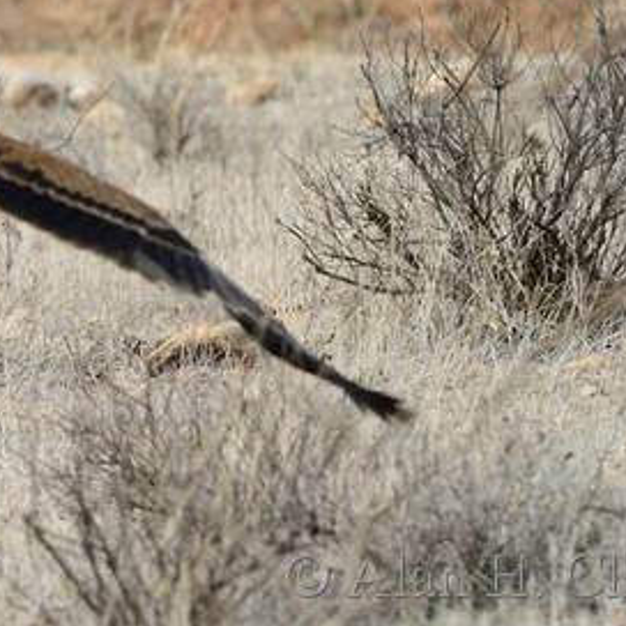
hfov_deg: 1.7
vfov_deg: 1.7
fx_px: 20767
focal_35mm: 1015
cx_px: 18
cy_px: 98
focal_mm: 310
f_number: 6.3
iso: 160
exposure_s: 1/500
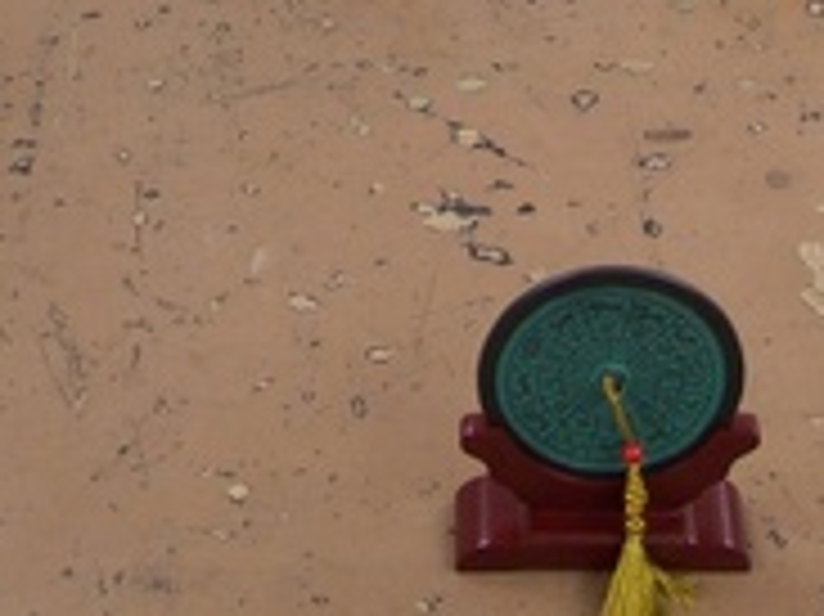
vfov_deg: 14.6
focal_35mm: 97
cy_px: -189
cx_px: 477
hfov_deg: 20.2
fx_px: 2307
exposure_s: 1/30
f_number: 2.8
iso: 200
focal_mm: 7.8
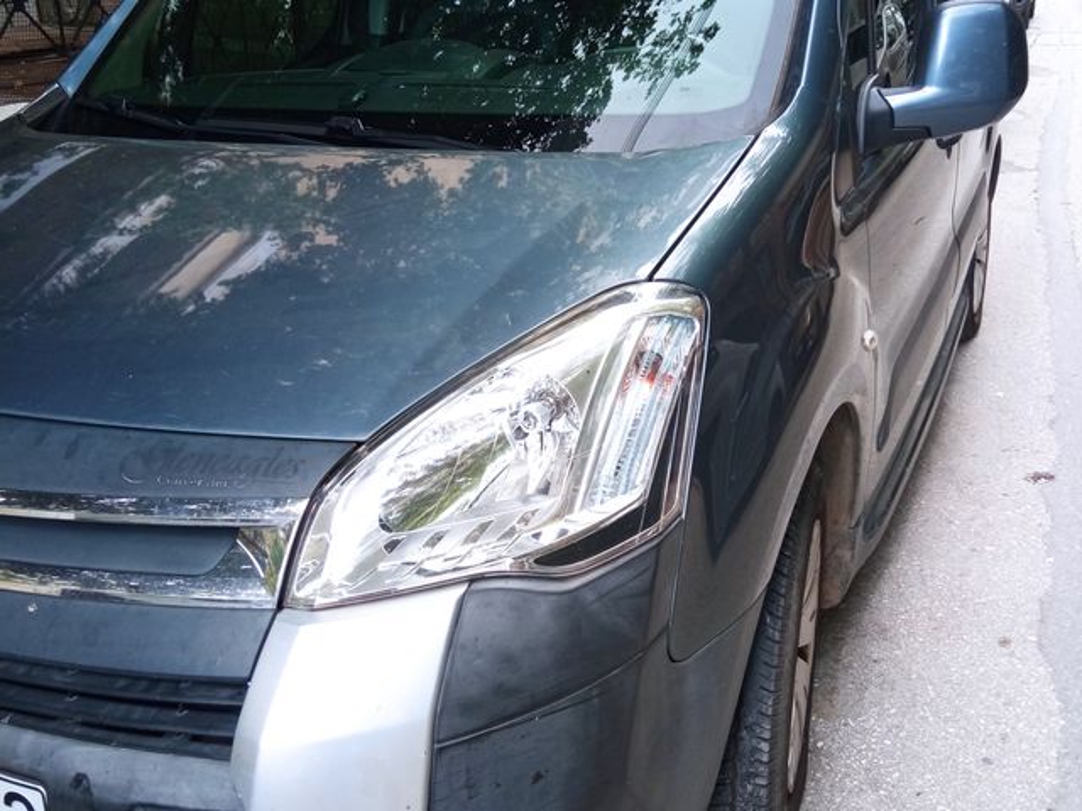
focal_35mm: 27
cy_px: 406
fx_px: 844
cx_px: 541
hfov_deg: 65.3
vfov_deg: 51.4
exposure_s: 1/50
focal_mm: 3.79
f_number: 2.2
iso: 123
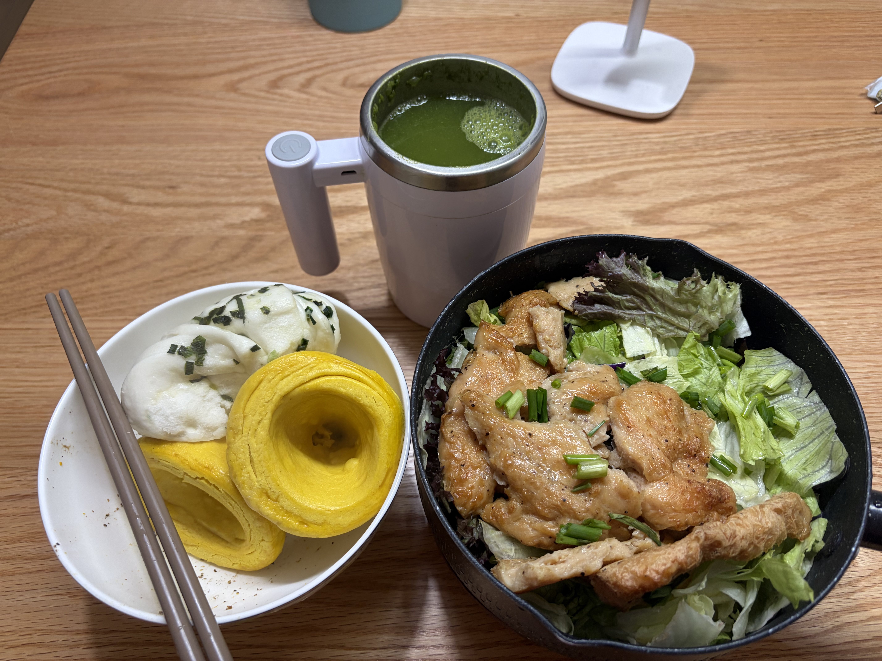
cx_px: 441
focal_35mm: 26
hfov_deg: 67.3
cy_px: 330
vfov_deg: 53.1
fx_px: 662
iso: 100
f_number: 1.6
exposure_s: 1/50
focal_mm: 5.96
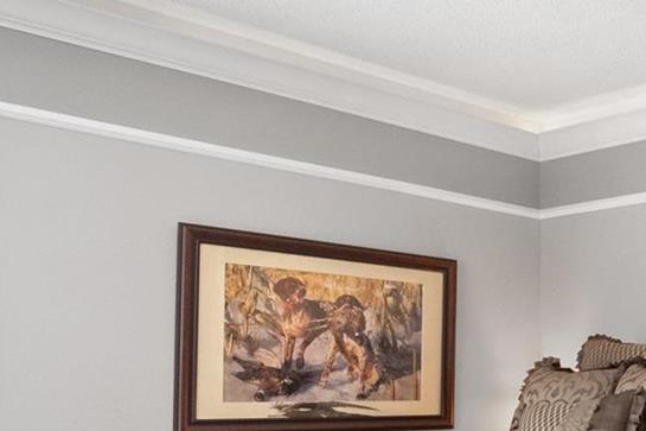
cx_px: 864
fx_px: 843
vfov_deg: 27.4
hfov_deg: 31.2
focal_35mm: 47
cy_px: 405
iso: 400
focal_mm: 8
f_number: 8
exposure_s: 1/20
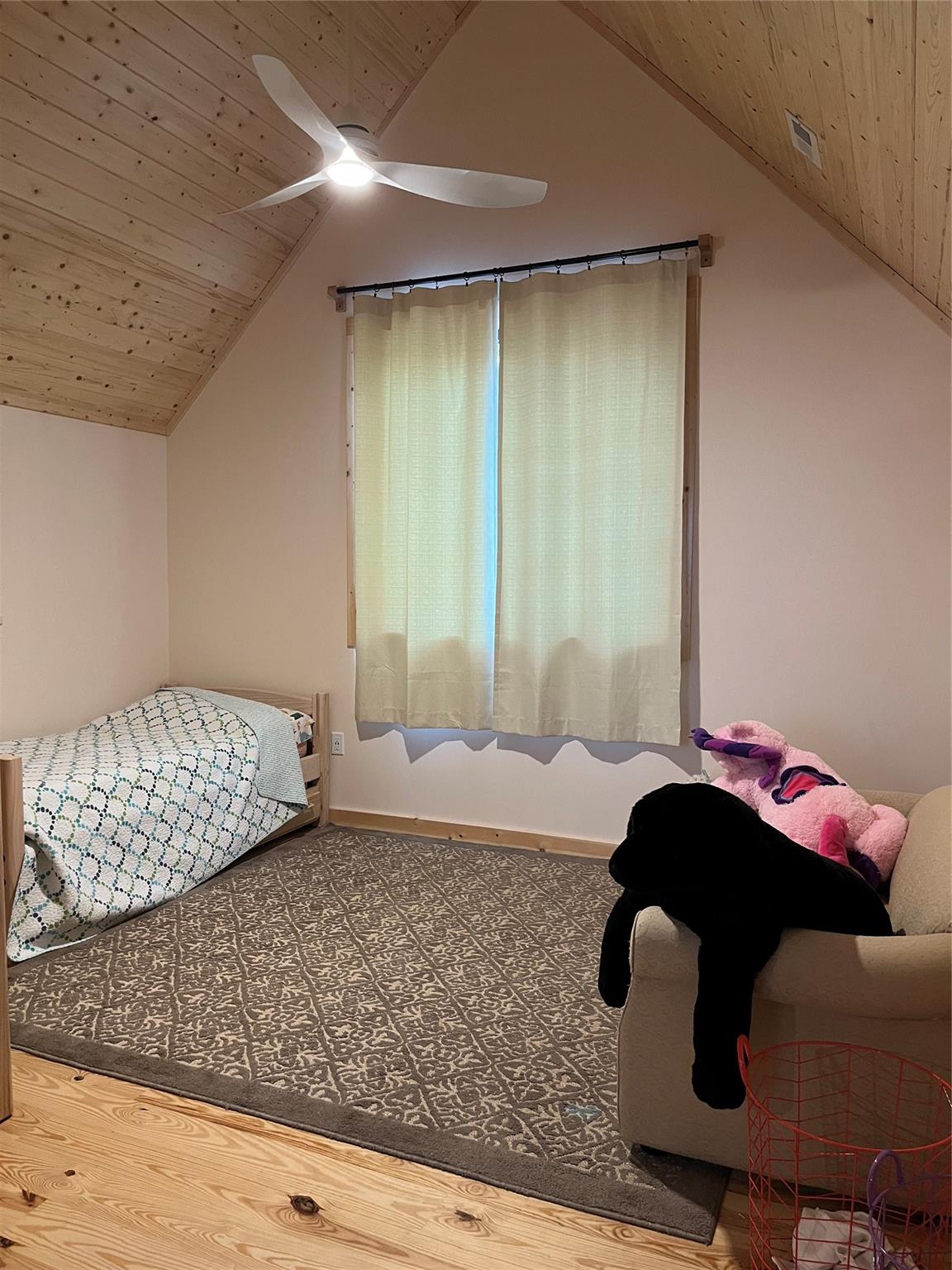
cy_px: 635
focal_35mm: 26
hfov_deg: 53.1
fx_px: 953
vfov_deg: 67.3
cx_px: 476
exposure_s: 1/60
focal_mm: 5.1
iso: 200
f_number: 1.6
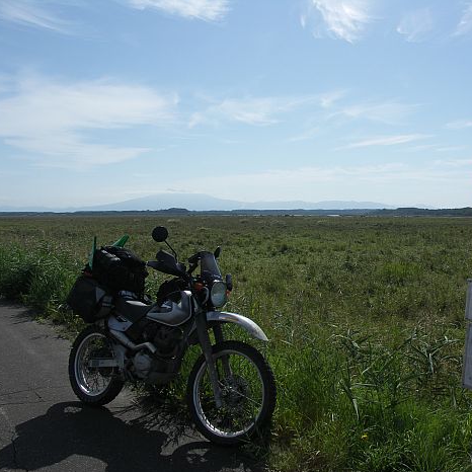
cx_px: 319
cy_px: 242
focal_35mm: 34
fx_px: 525
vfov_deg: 48.4
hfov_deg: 47.6
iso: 50
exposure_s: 1/400
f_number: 6.3
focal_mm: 7.2
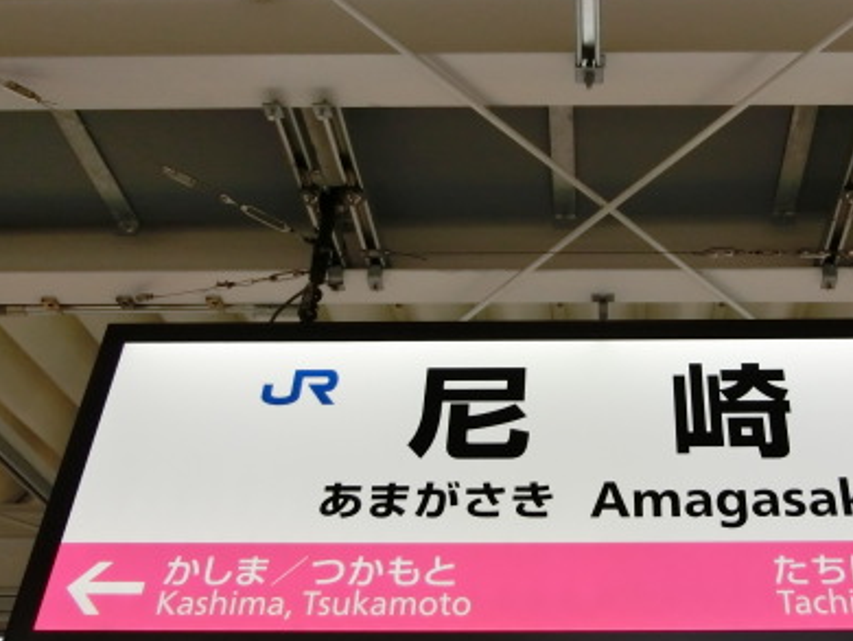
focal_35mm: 41
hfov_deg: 44.8
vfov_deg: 35.1
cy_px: 267
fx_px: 1011
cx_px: 591
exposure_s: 1/125
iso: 160
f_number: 3.5
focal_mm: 4.5
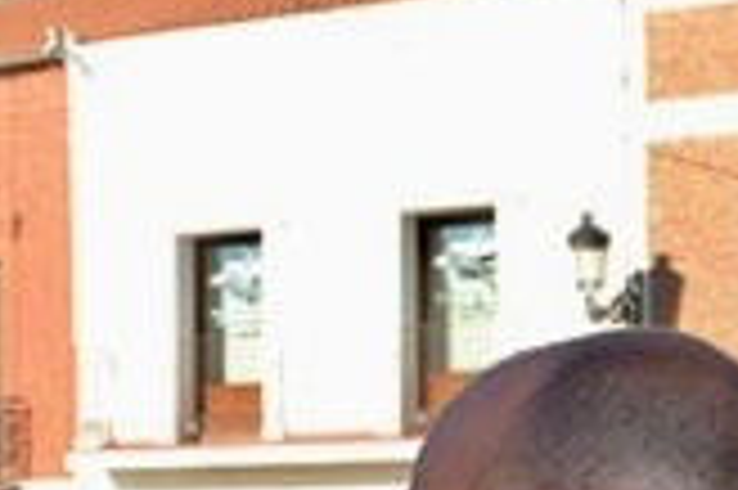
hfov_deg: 13.6
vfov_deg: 9.9
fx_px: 2806
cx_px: -547
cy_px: 445
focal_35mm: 137
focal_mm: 20
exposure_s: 1/200
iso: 100
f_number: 6.3
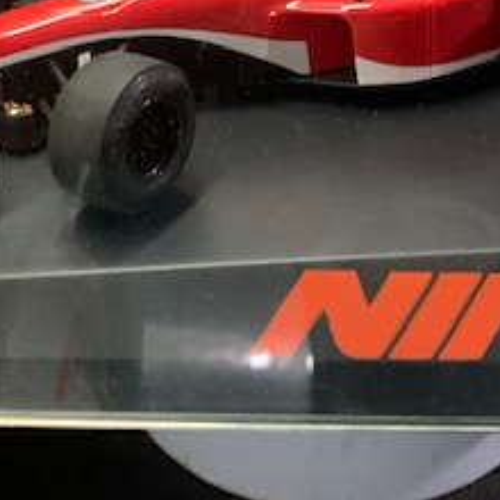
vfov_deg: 24.1
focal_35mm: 67
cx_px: 286
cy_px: -43
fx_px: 1095
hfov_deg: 25.7
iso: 400
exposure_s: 1/25
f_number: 1.8
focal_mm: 4.25
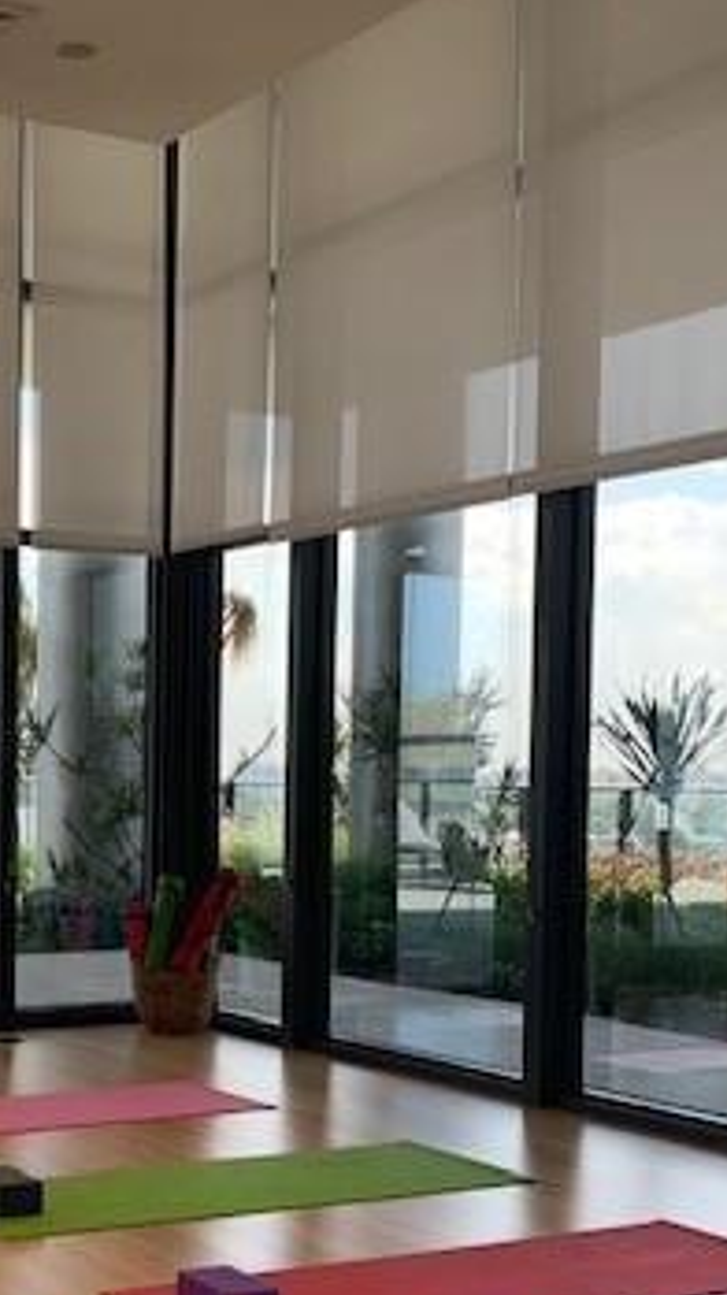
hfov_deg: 22.2
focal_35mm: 52
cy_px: 872
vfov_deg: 39.4
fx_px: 1784
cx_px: -4
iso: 40
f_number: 1.8
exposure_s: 1/122
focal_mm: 4.25
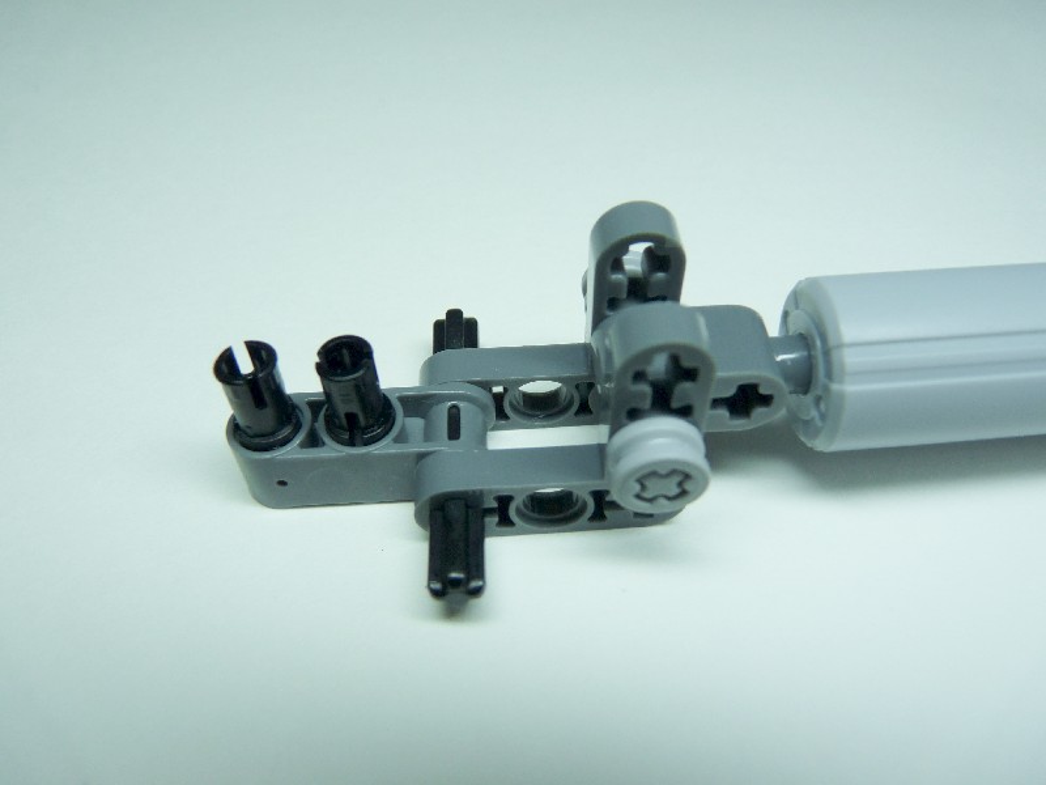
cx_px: 523
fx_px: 816
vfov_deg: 51.4
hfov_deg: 65.3
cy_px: 392
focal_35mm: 27
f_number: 2.8
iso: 100
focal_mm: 4.8
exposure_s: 1/100
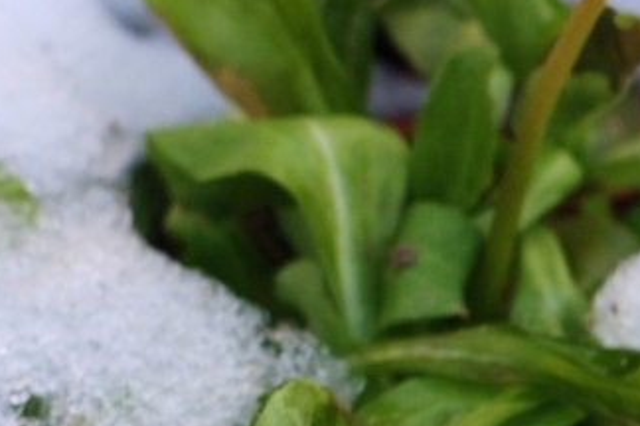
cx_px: -91
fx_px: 7910
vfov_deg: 3.1
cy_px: 174
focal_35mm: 445
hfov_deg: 4.6
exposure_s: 1/110
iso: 160
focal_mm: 80
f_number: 4
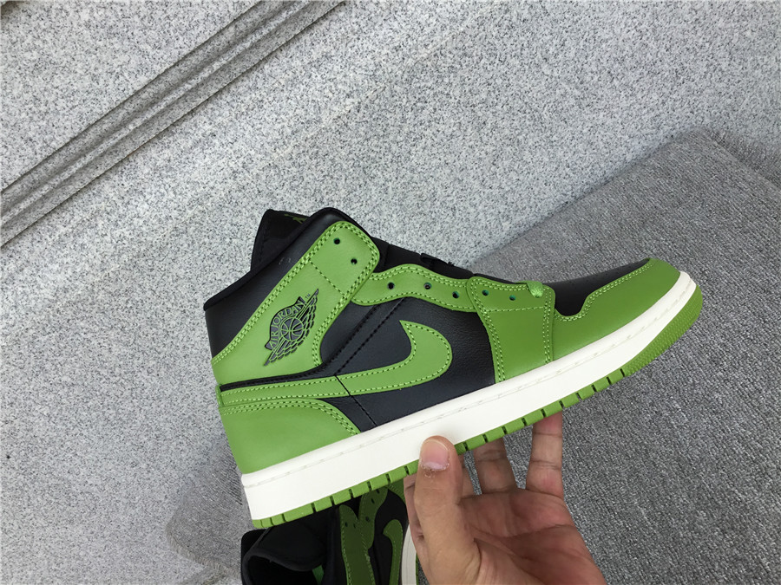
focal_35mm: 31
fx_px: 699
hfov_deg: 58.4
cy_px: 292
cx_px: 390
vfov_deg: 45.4
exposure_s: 1/525
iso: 25
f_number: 2.4
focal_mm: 3.3
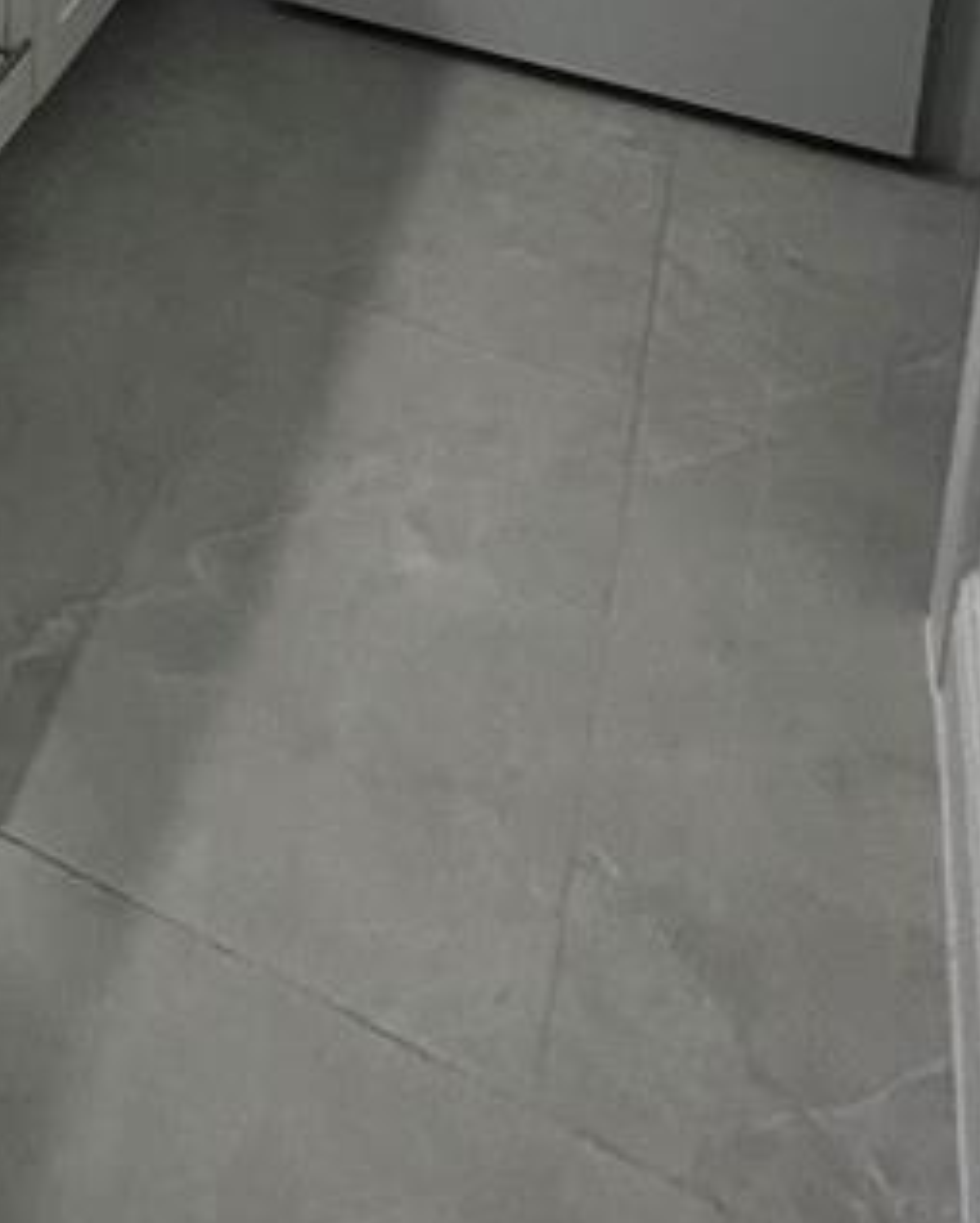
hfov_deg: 26.9
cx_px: -270
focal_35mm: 48
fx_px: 1739
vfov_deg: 27.4
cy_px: -594
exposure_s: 1/120
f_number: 1.8
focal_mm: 1.57
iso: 50
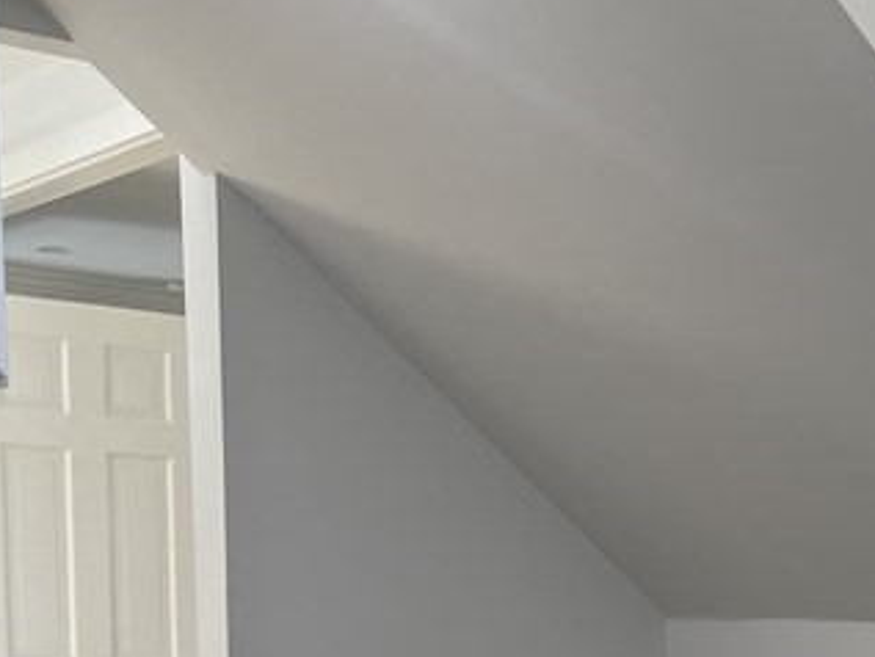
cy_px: 928
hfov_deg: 21.1
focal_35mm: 84
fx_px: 2124
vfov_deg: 16.3
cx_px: 1134
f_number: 1.5
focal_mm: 5.7
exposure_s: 1/137
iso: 64
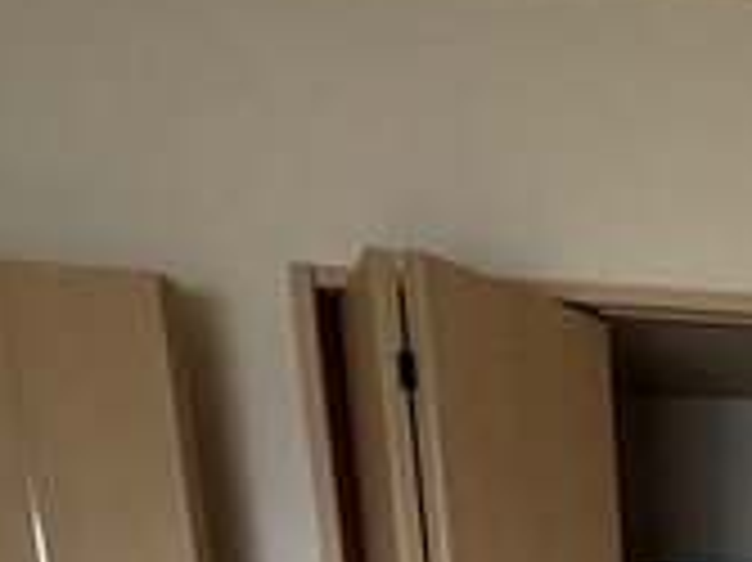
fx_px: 1020
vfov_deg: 24.8
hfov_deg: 30.0
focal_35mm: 47
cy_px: 809
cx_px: 1031
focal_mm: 2.22
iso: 320
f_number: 2.2
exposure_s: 1/74
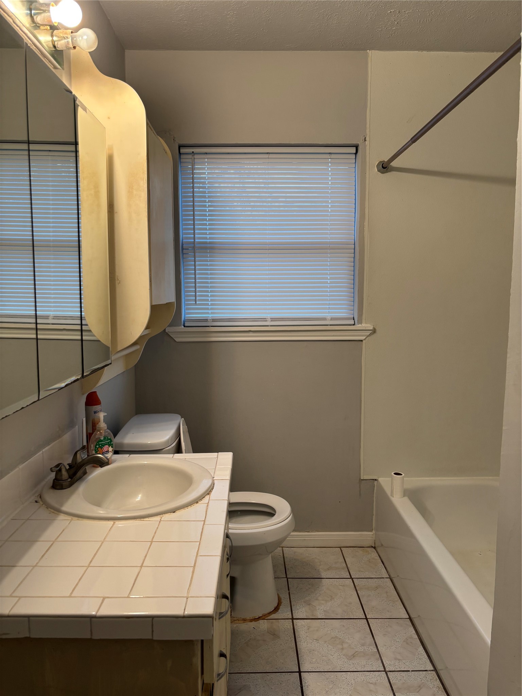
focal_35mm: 26
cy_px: 348
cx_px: 261
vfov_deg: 67.3
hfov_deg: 53.1
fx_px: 523
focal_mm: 5.96
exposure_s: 1/60
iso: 80
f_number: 1.6
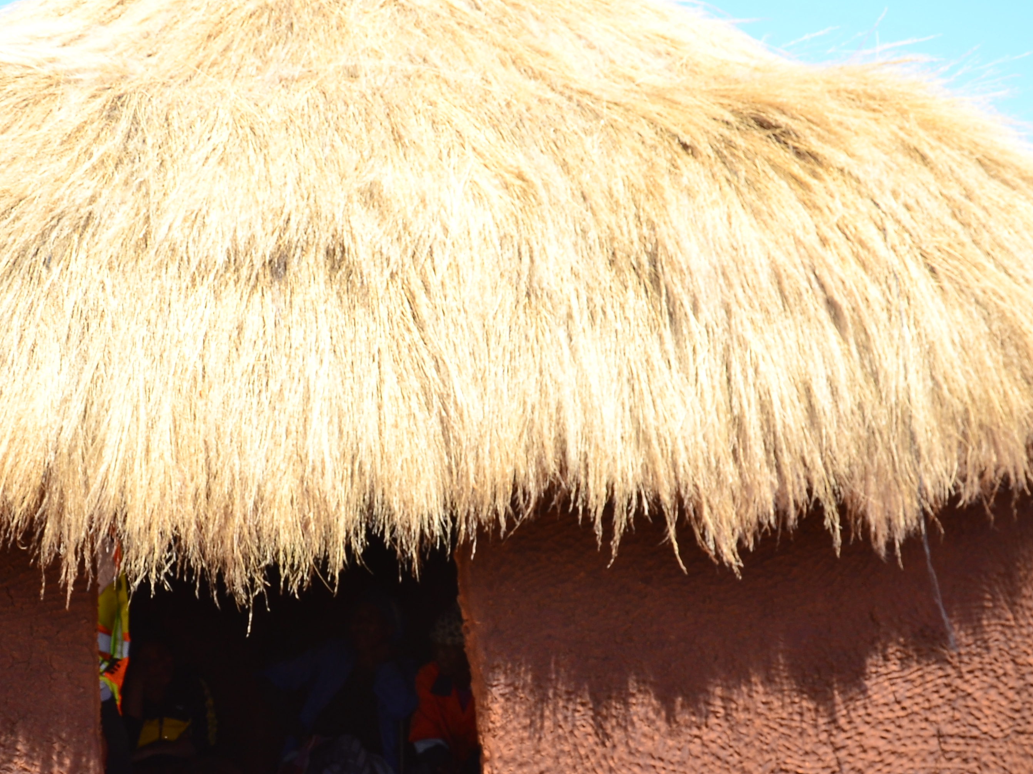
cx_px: 438
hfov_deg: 22.5
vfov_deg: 17.0
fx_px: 2591
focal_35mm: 87
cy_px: 530
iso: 100
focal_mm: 35
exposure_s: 1/160
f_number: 7.1
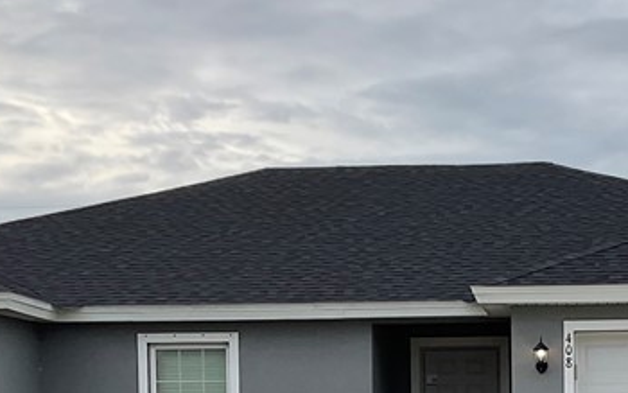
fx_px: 1541
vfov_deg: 14.0
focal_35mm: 90
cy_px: 501
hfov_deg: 22.8
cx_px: 492
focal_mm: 3
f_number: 1.8
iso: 16
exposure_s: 1/683
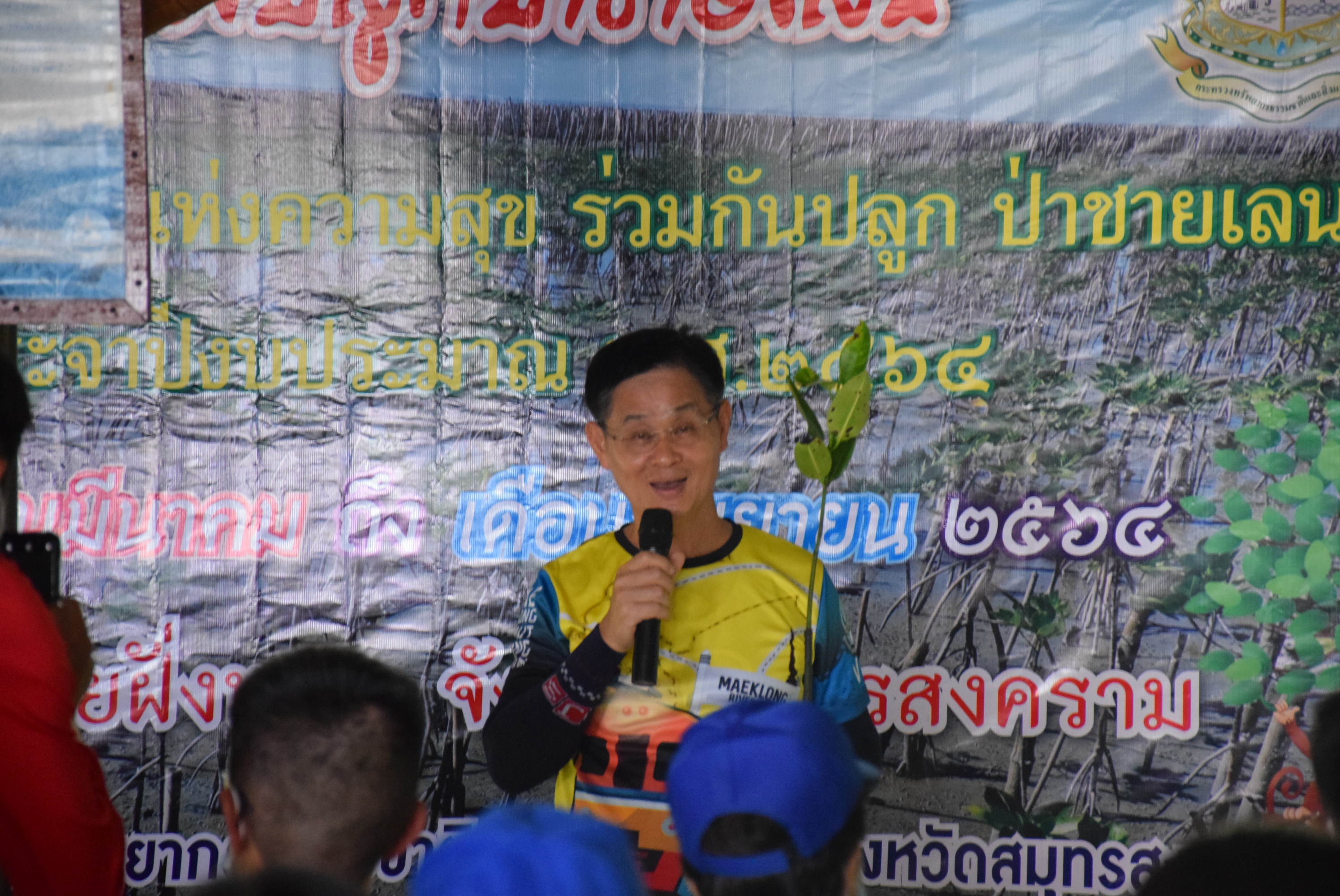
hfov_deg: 11.8
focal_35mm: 174
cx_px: 670
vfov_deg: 7.9
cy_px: 448
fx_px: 6481
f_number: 5.6
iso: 3200
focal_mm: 116
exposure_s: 1/80
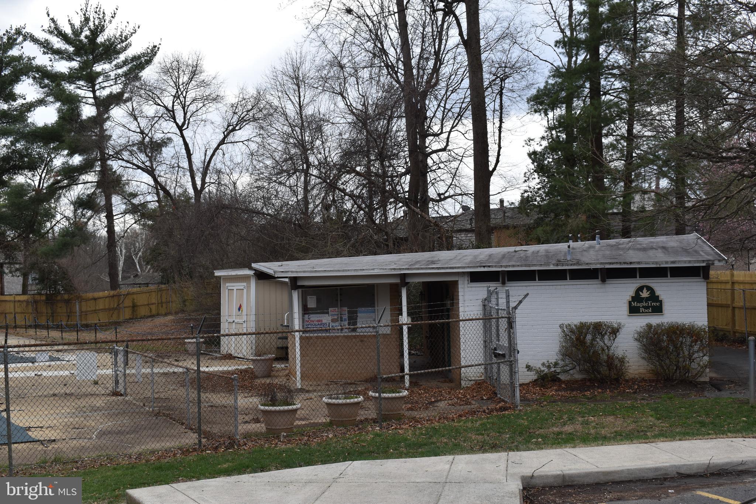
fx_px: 945
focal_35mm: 45
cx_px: 378
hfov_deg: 43.6
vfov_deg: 29.9
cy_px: 252
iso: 200
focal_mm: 30
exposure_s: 1/320
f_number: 9
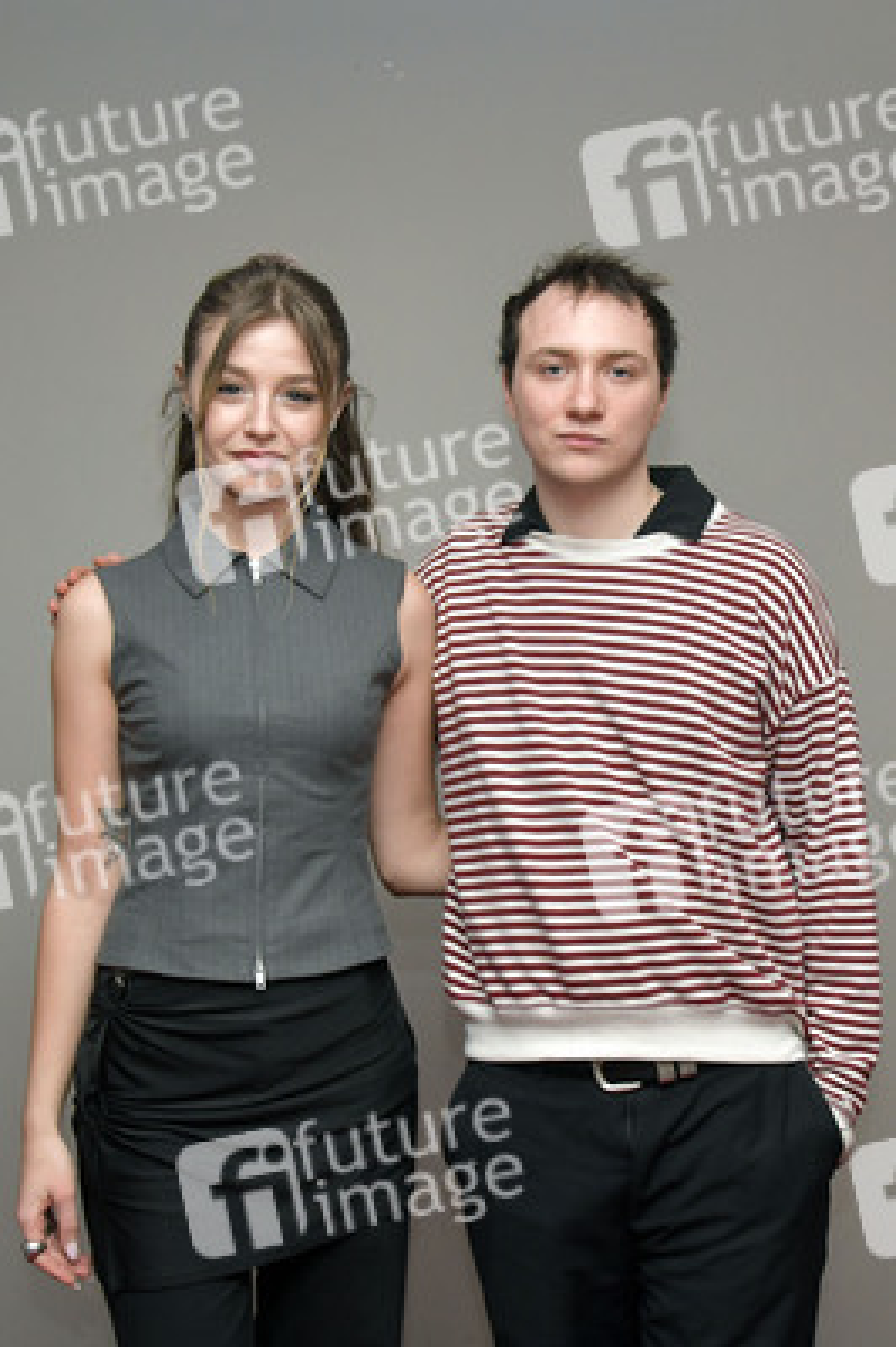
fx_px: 1159
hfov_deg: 42.3
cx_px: 448
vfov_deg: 60.3
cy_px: 674
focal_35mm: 31
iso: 2000
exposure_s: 1/200
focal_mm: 31
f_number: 5.6
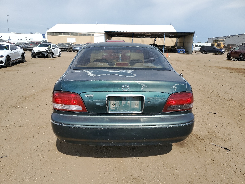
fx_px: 184
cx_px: 122
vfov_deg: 53.1
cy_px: 92
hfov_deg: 67.3
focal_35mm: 26
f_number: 1.5
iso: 50
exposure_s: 1/3333
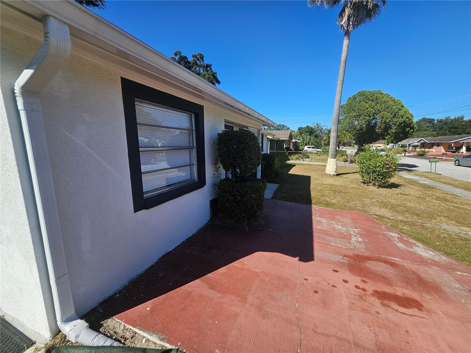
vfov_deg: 89.9
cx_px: 236
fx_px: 177
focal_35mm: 13
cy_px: 176
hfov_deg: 106.2
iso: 32
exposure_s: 1/1199
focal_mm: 1.7
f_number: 2.2
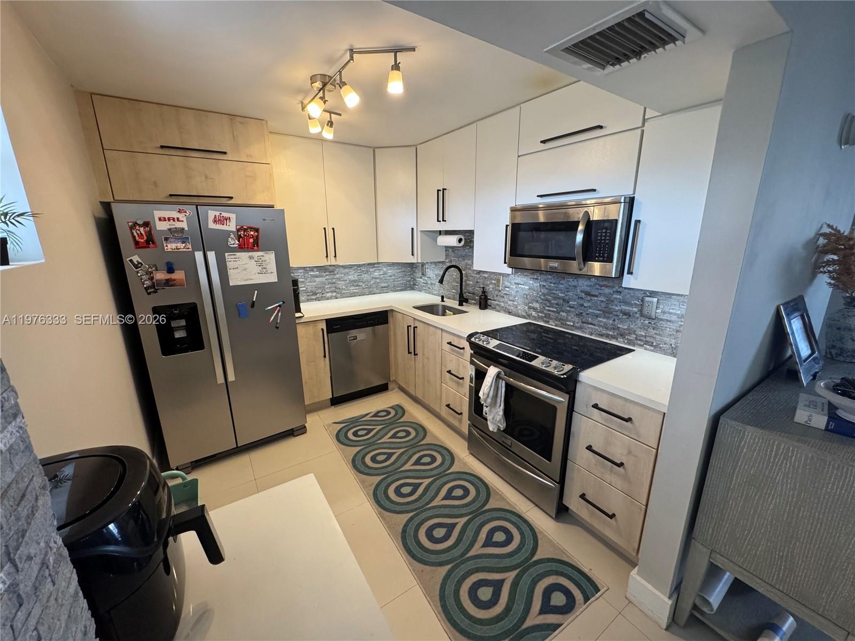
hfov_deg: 102.1
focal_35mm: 14
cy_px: 320
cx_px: 428
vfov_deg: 85.7
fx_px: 346
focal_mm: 2.22
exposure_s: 1/120
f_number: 2.2
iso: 320
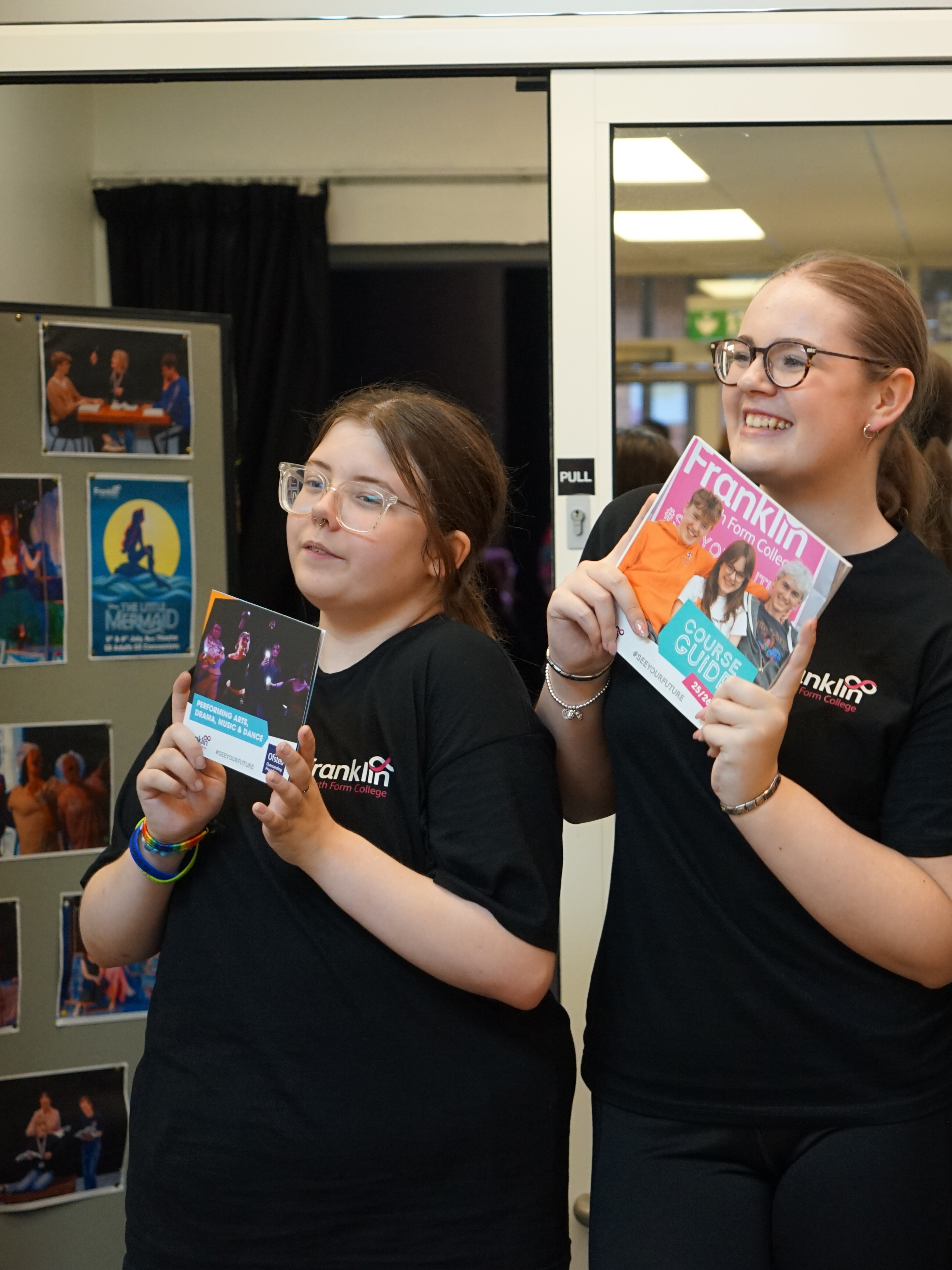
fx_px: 2603
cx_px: 915
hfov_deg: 20.2
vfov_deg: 27.4
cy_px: 633
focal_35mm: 71
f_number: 4
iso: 2000
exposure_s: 1/160
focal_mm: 49
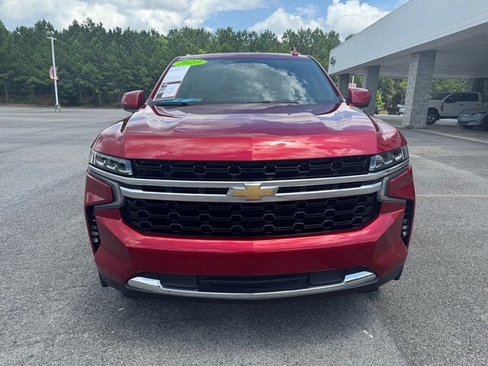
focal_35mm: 24
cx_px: 244
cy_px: 183
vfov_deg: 56.8
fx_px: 338
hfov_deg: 71.6
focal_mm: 6.76
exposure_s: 1/1678
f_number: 1.78
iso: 80
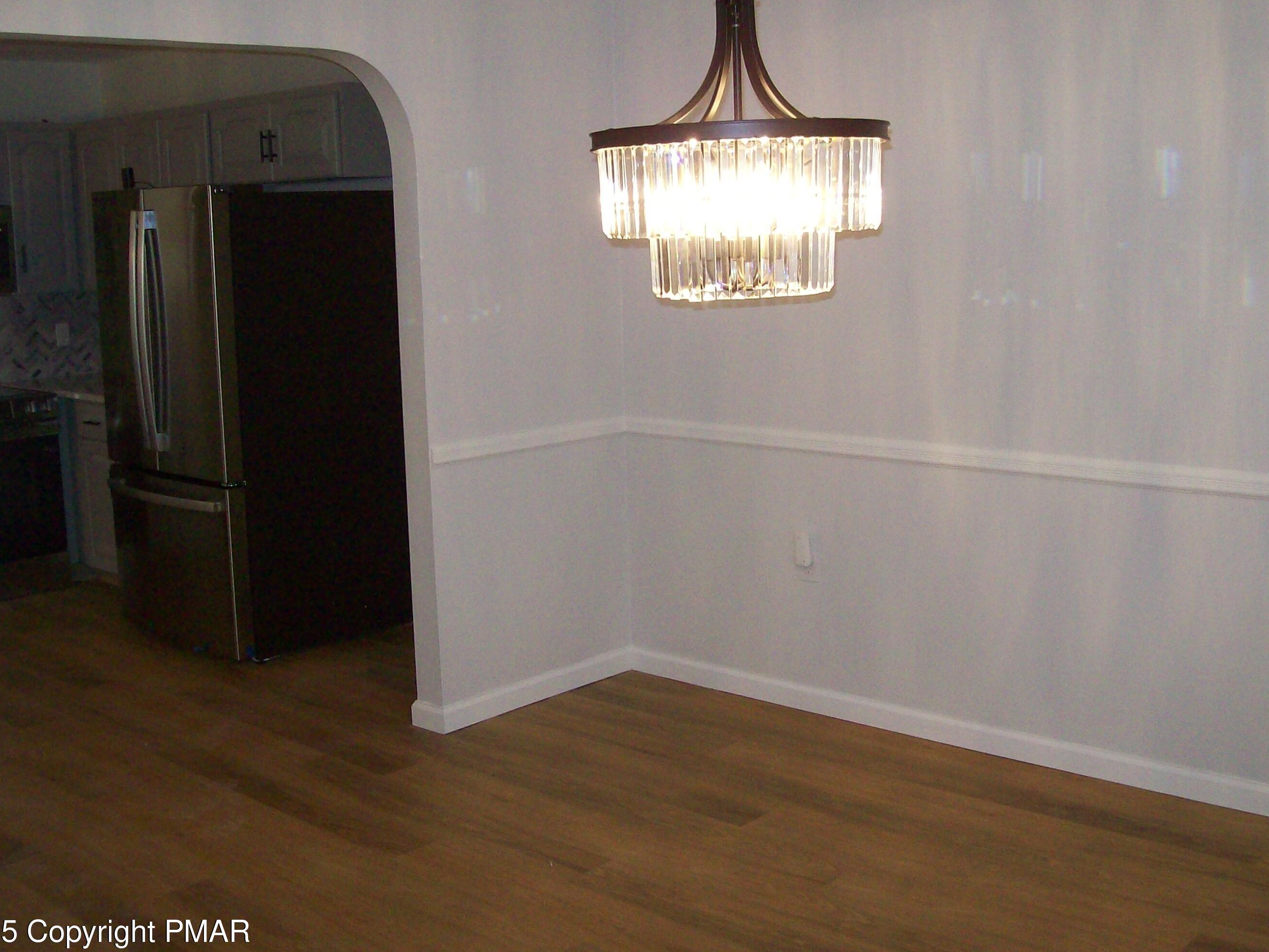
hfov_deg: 45.8
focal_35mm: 41
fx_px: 1503
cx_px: 648
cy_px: 439
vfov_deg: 35.1
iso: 200
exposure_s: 1/64
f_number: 2.7
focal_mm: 6
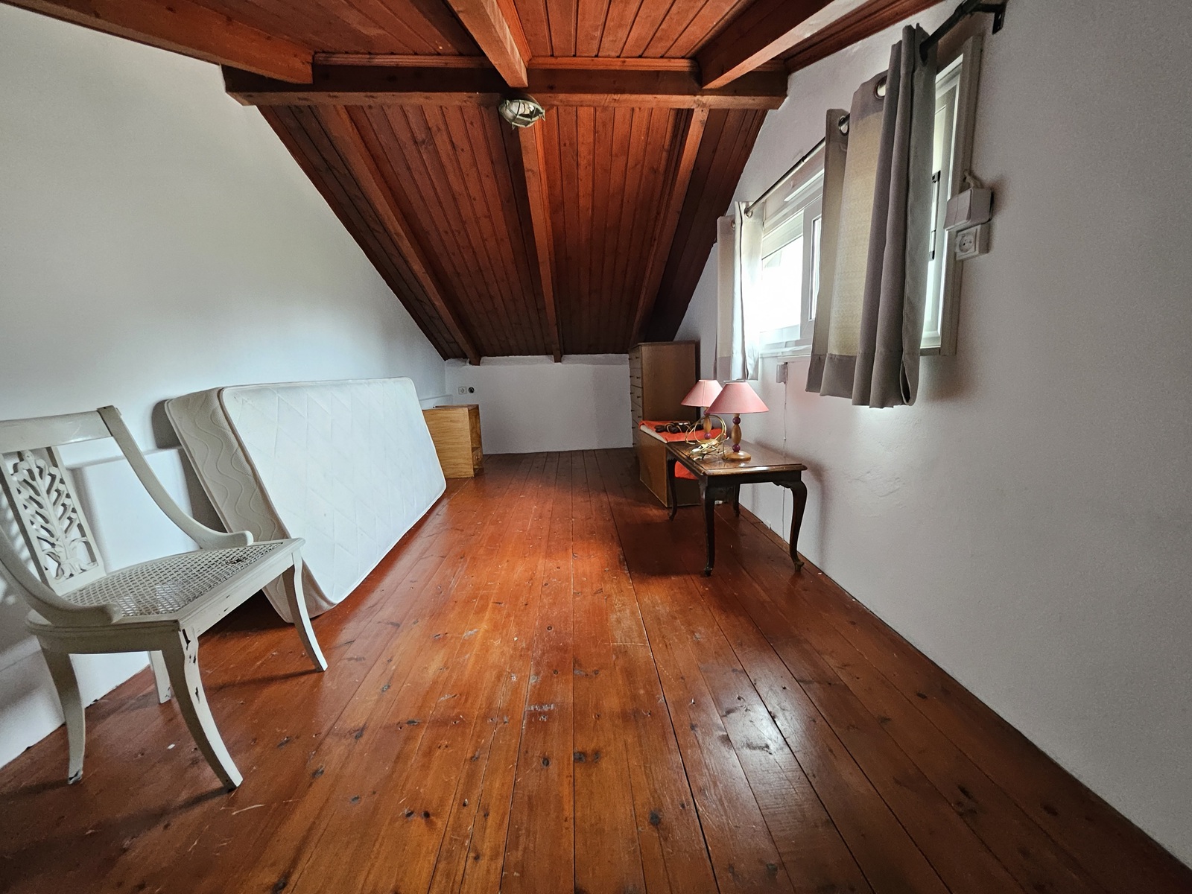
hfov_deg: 106.2
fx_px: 448
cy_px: 447
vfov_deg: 89.9
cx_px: 596
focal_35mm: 13
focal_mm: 1.74
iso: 320
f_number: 2.2
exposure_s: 1/33
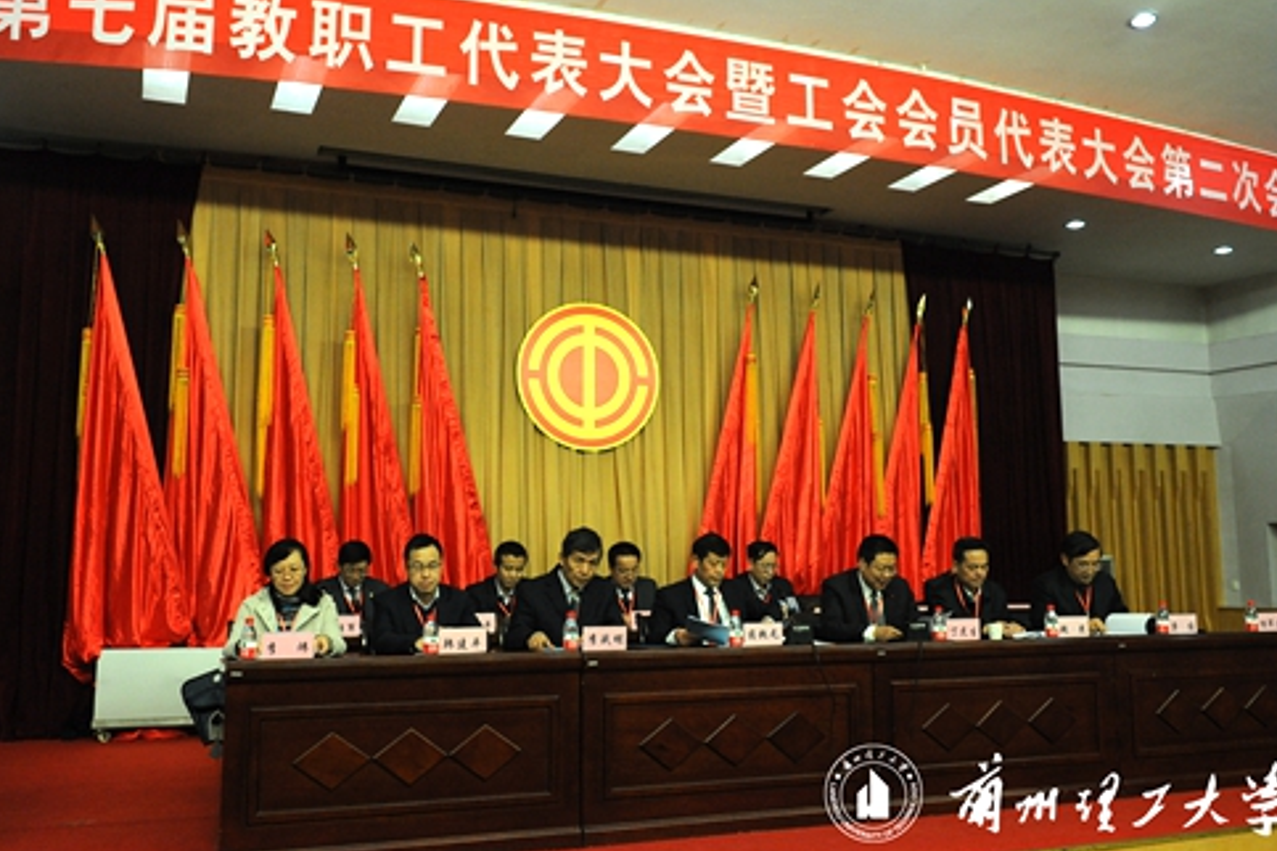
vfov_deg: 43.6
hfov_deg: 61.9
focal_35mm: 30
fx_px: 1064
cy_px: 422
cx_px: 650
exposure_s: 1/1000
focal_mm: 29
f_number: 3.2
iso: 3200
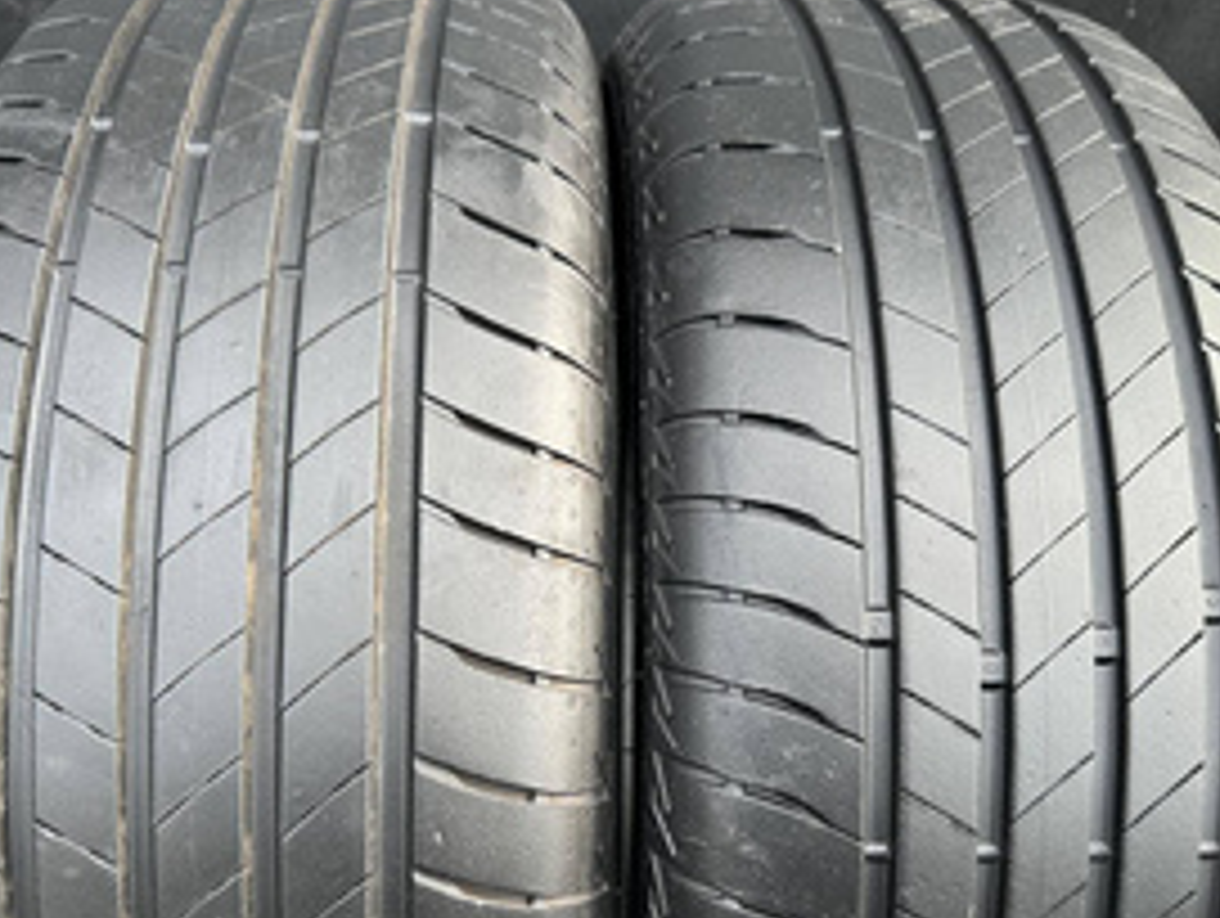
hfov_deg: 58.3
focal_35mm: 31
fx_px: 1094
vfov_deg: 45.3
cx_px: 612
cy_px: 556
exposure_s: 1/396
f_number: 1.78
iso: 80
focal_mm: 6.86
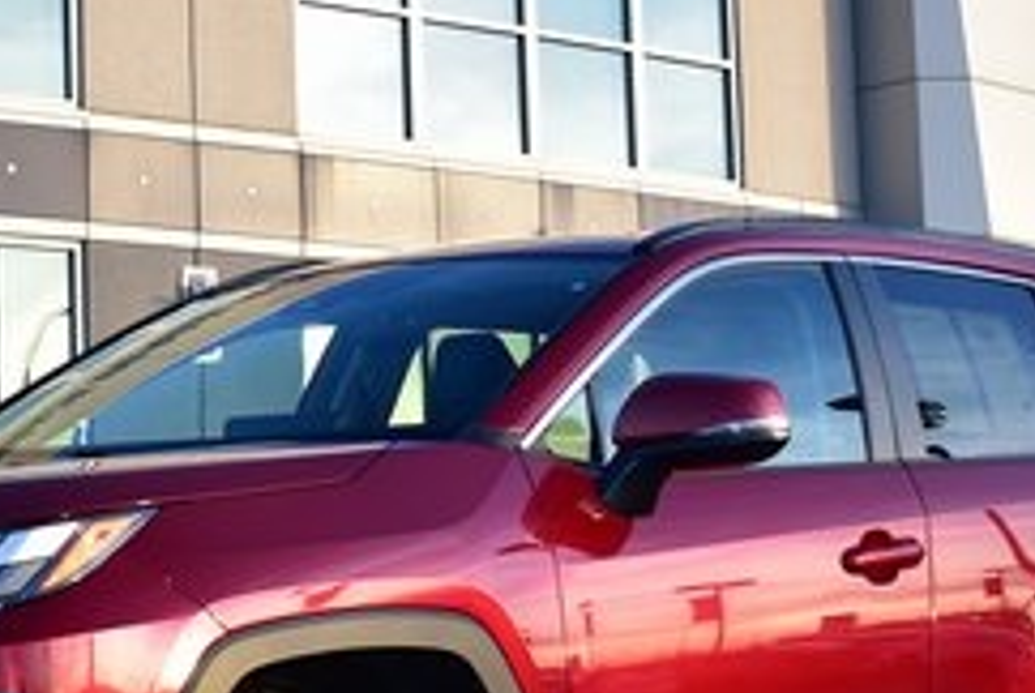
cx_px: 368
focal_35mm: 111
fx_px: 3195
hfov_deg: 18.4
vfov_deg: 12.4
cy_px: 351
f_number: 4.5
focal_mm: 28
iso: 100
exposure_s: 1/80
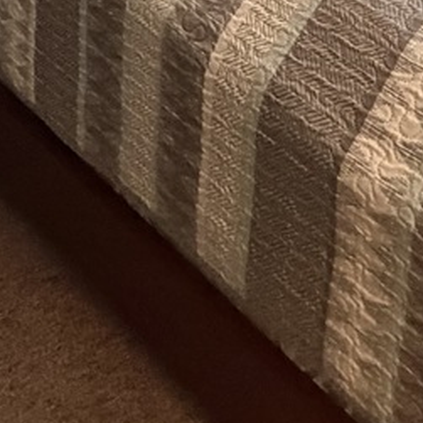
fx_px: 982
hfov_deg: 24.3
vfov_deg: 18.1
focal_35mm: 71
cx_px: 256
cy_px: -381
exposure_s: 1/60
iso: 640
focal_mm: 2.22
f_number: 2.2
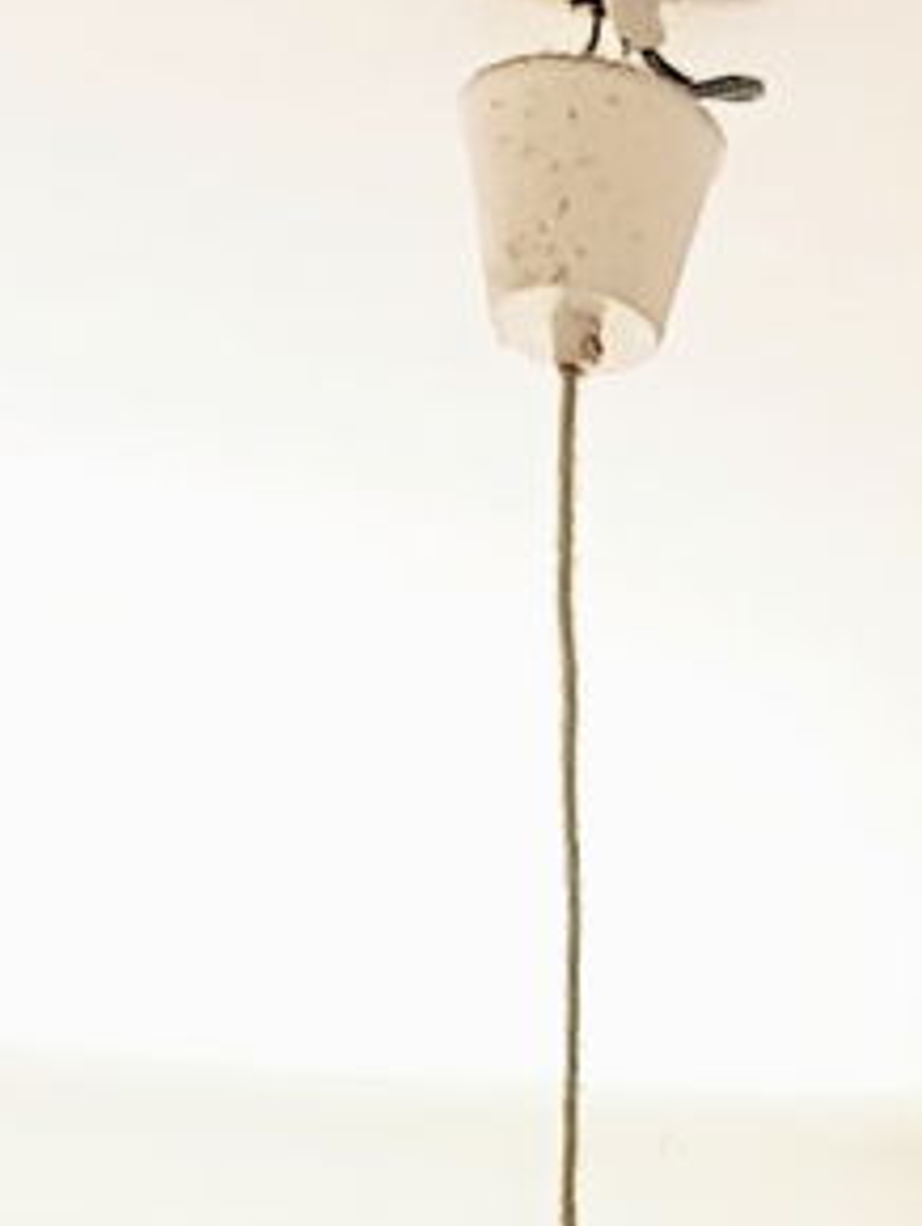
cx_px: 1607
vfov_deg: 8.2
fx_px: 6773
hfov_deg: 7.6
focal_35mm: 191
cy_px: 4086
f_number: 1.7
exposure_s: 1/135
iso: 40
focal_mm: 4.2
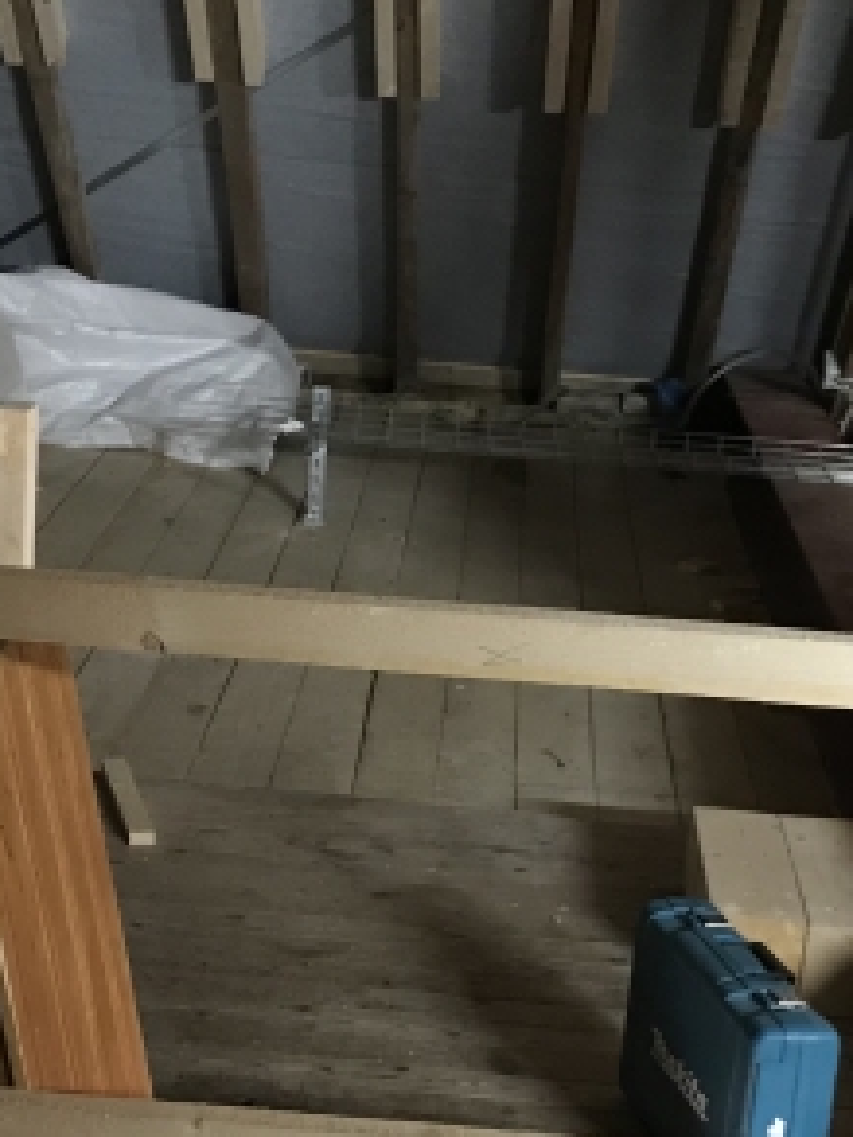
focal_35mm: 72
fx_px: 2366
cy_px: 785
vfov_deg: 26.8
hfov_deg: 20.4
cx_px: 397
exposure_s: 1/8
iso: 100
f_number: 1.8
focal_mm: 3.99
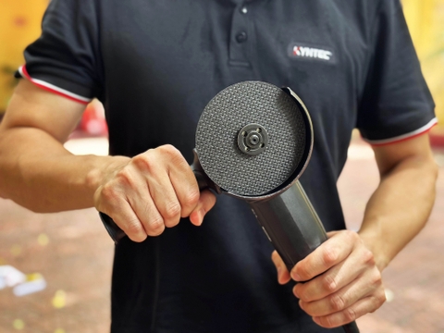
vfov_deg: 30.3
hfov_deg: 39.7
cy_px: 166
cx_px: 222
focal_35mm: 48
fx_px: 616
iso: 125
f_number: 1.78
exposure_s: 1/115
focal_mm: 6.86
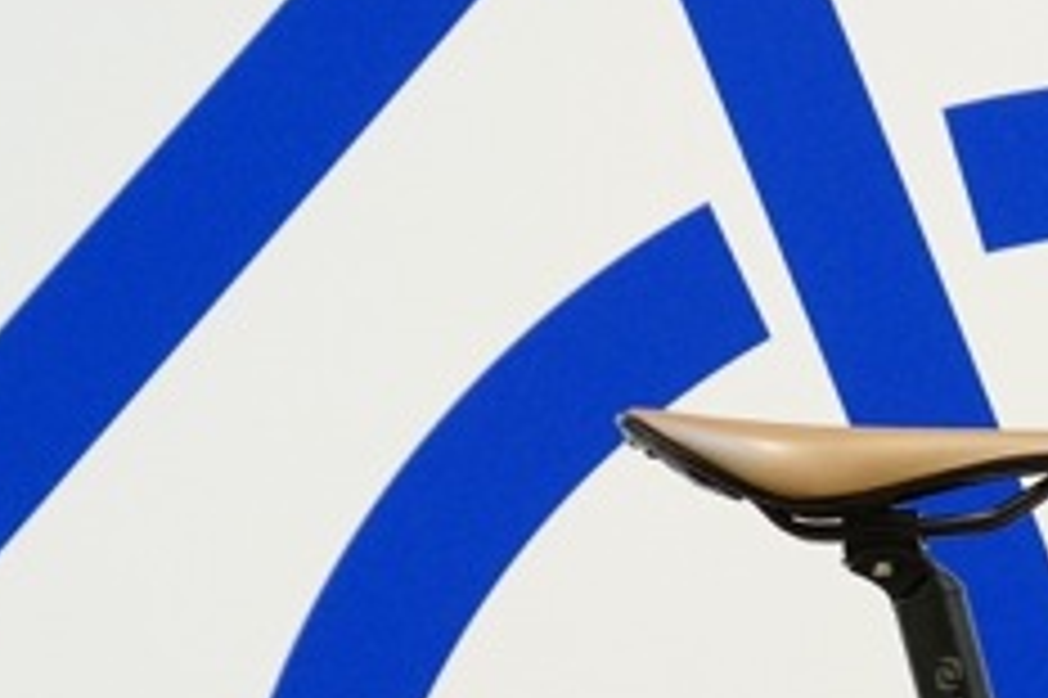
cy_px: 1434
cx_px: 1529
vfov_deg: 4.7
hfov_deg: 7.0
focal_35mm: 289
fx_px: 8411
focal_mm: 45
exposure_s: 1/80
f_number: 4
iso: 800
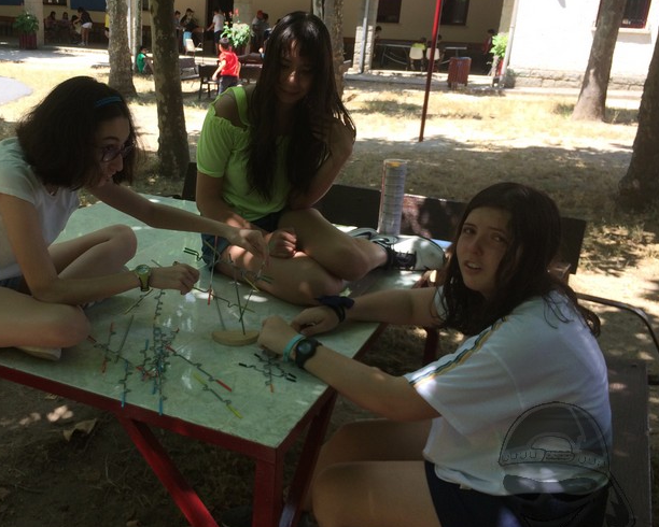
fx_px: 722
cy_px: 242
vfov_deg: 40.1
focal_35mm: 37
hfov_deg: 48.4
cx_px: 232
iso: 32
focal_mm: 4.15
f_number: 2.2
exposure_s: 1/500
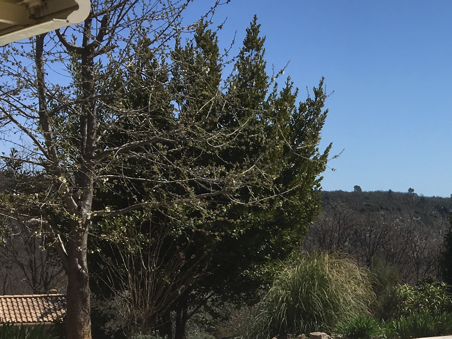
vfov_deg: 19.4
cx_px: 425
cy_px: 330
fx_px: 966
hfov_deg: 25.3
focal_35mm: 74
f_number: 2.2
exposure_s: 1/2747
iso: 25
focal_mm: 4.15
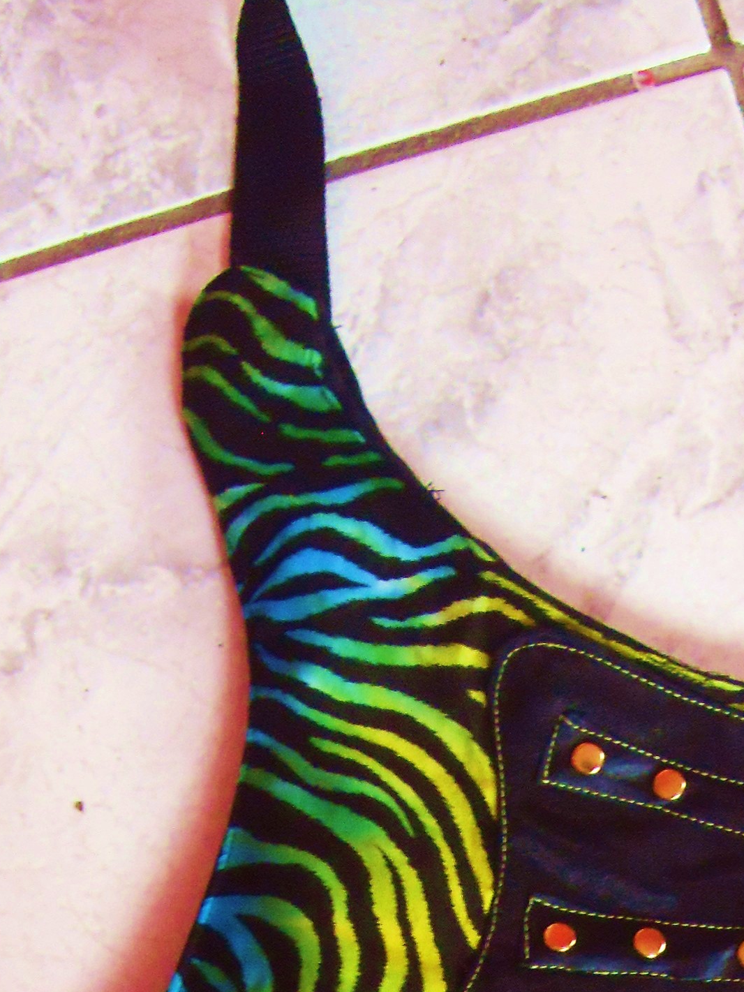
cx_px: 743
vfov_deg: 22.3
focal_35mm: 85
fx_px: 2436
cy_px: 947
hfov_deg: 17.0
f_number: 2.8
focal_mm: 6.3
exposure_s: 1/45
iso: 200
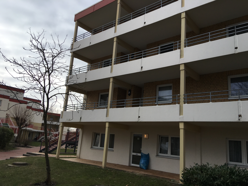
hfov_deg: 61.7
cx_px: 124
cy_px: 93
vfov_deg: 48.2
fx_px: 208
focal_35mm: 29
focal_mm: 4.15
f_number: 2.2
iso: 25
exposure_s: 1/986
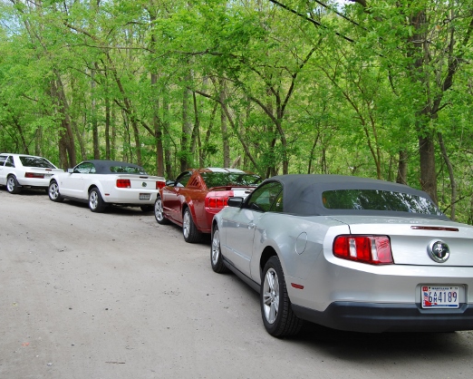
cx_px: 248
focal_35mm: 38
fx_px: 532
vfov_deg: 39.2
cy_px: 192
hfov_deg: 47.9
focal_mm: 22
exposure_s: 1/125
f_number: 5.6
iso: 110
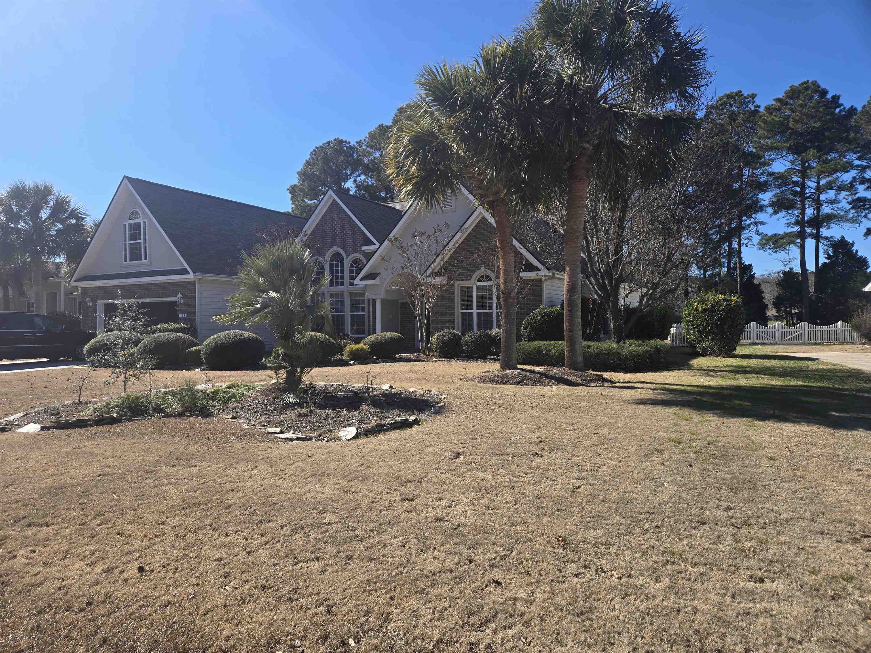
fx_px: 579
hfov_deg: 73.9
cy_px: 326
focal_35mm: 23
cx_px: 436
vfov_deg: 58.9
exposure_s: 1/1576
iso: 25
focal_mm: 5.4
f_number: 1.8
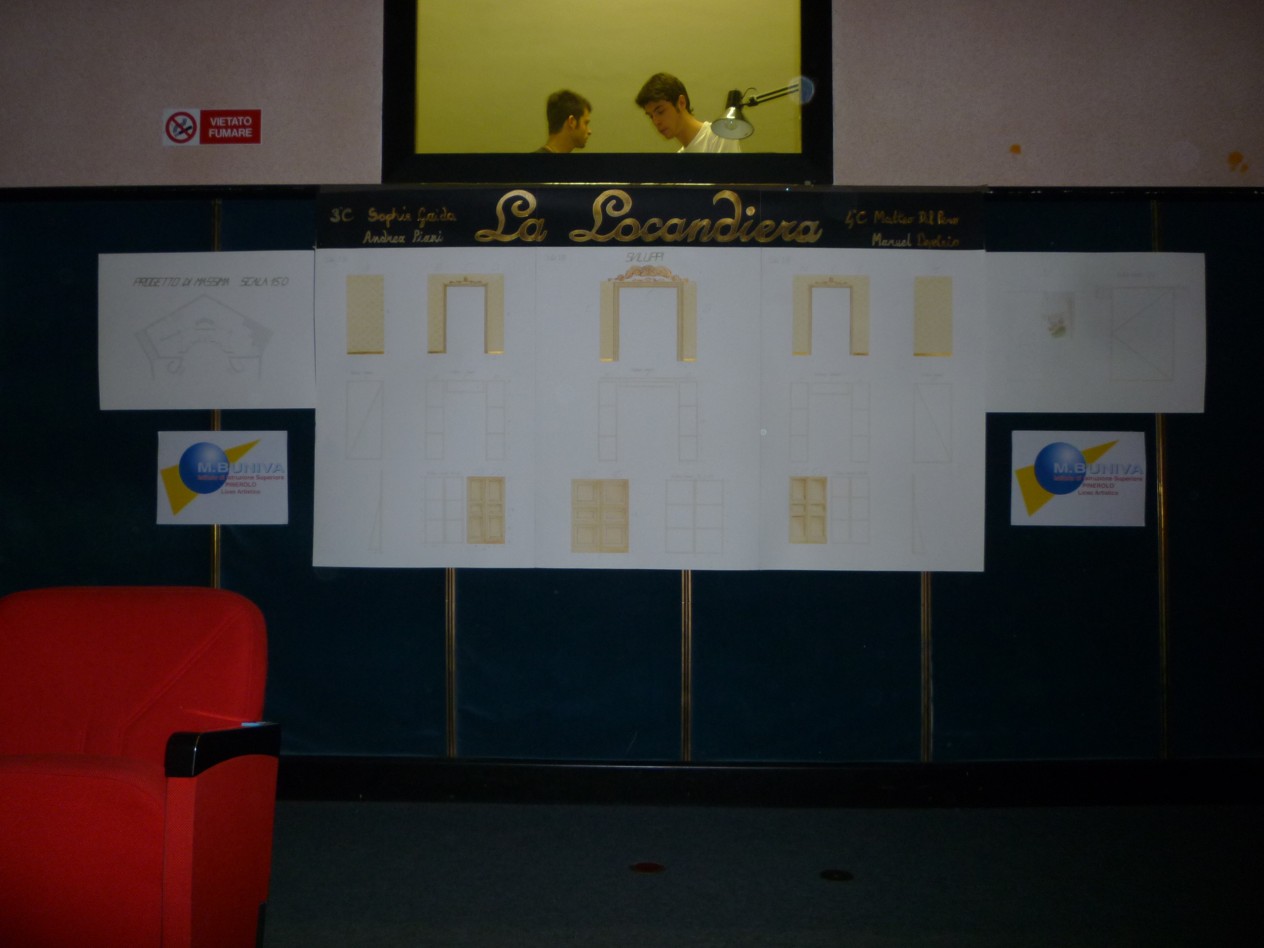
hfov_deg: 61.7
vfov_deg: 48.2
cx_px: 632
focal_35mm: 29
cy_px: 474
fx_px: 1059
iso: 125
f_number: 3.3
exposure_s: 1/8
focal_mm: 5.2
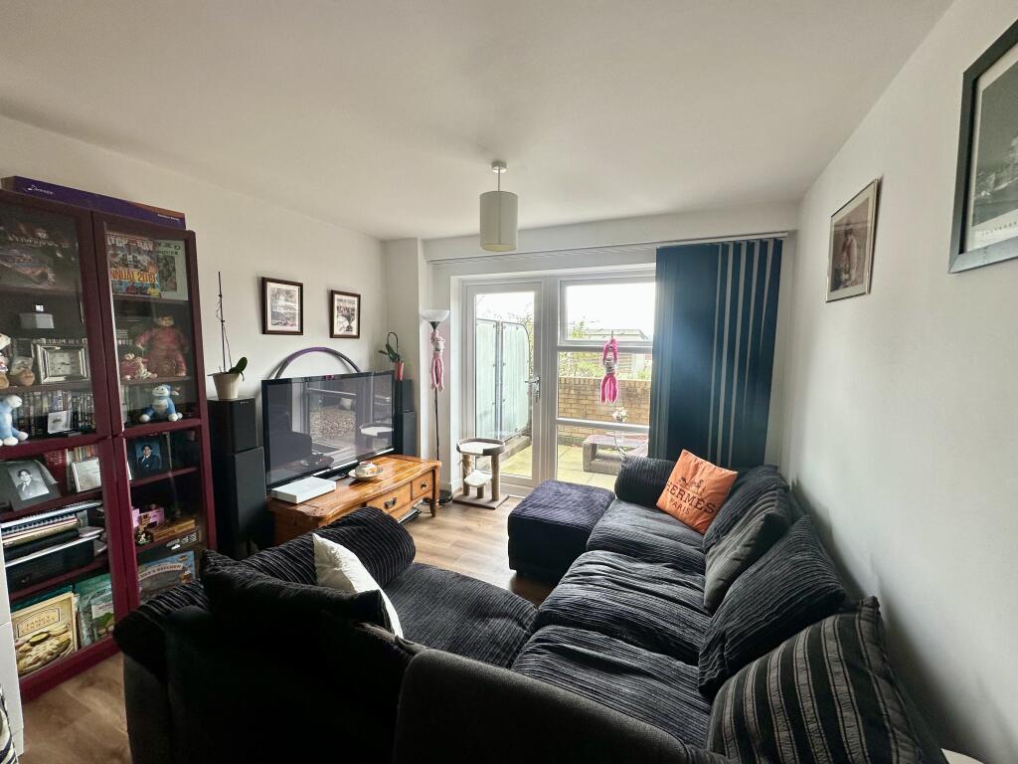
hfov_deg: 102.1
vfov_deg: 85.7
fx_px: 412
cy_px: 382
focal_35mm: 14
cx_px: 509
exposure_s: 1/99
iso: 64
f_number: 2.2
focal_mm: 2.22
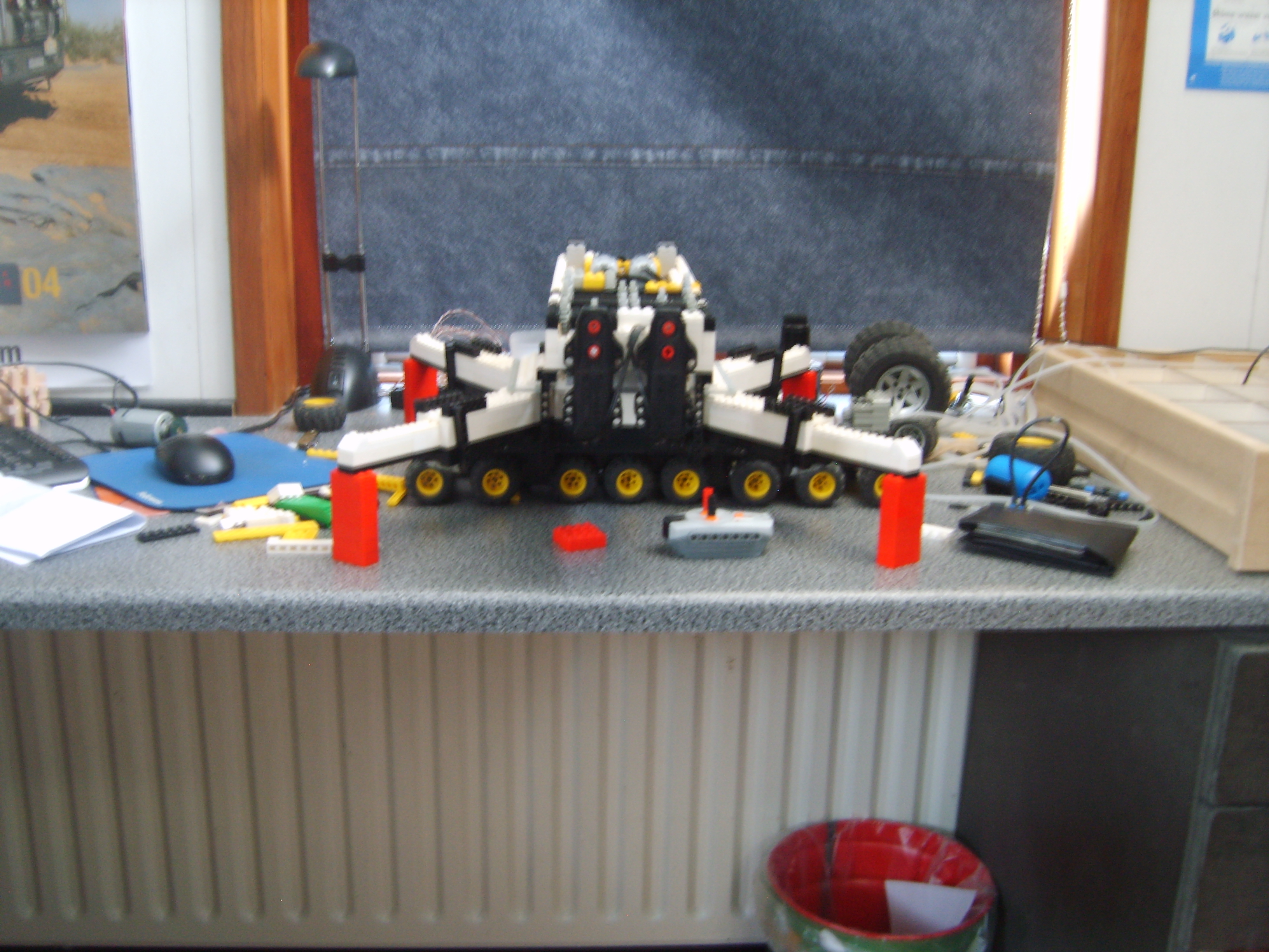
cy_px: 476
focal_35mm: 35
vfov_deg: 40.7
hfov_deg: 52.6
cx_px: 634
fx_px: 1283
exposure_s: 1/2
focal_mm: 7.4
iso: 123
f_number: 2.8
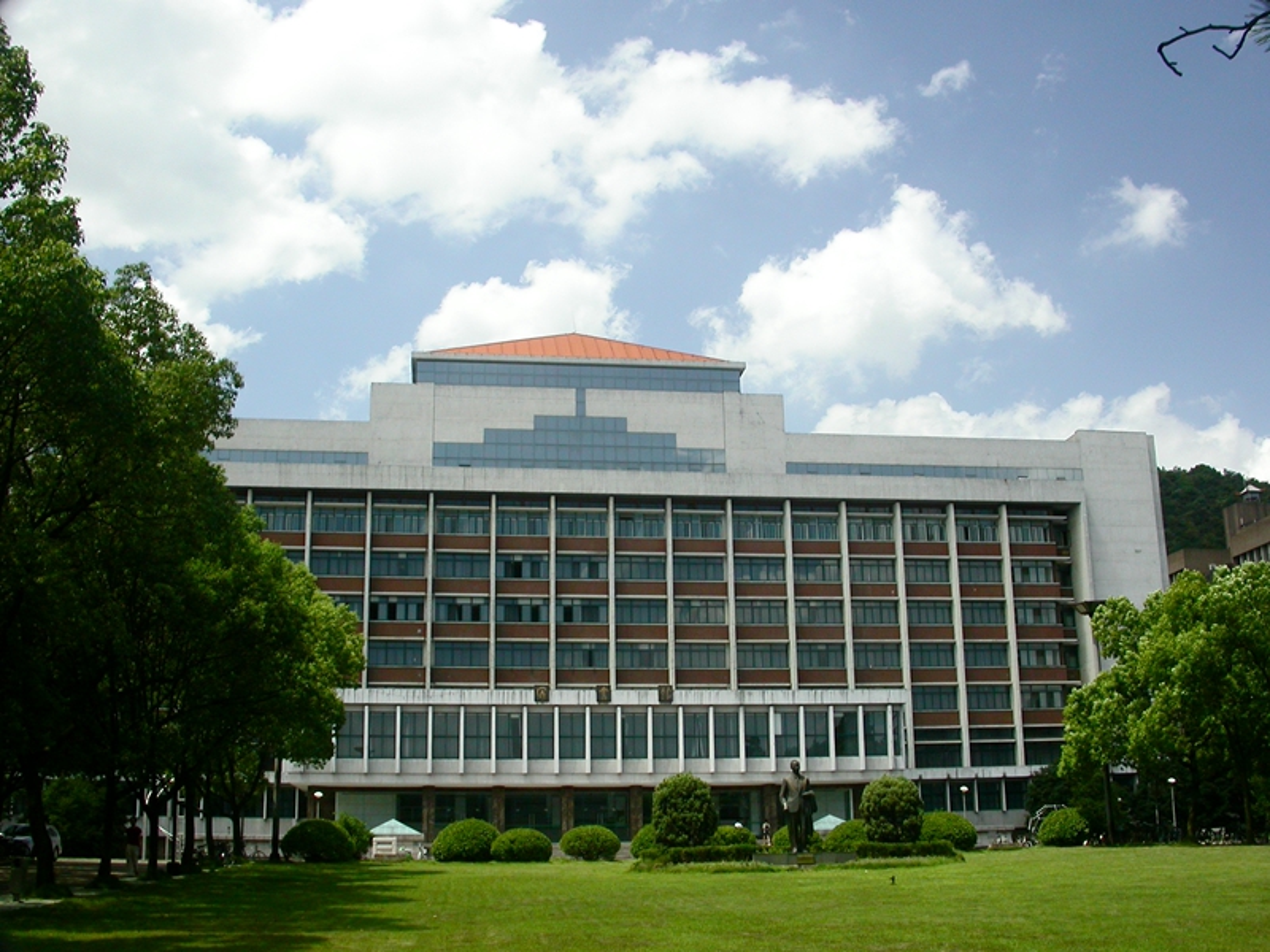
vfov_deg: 37.7
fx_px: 1394
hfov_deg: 49.0
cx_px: 635
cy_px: 476
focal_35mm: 38
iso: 100
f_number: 5.3
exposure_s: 1/238
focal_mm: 7.85
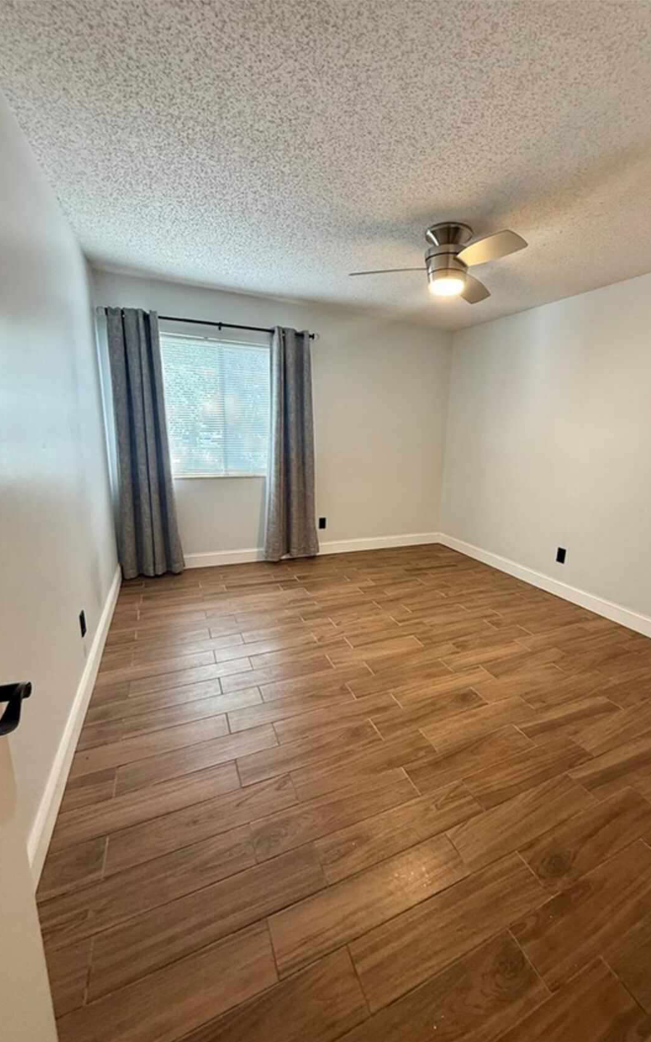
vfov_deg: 101.5
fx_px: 426
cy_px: 525
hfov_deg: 74.2
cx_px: 382
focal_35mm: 15
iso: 250
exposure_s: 1/60
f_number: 2.2
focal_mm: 2.22
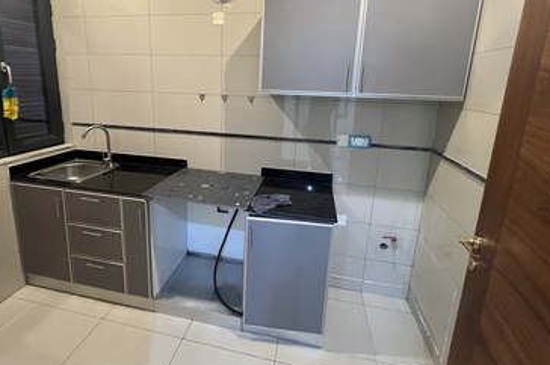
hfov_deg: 93.1
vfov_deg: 69.3
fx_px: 259
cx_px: 250
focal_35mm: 17
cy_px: 138
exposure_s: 1/60
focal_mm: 1.57
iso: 400
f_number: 1.8
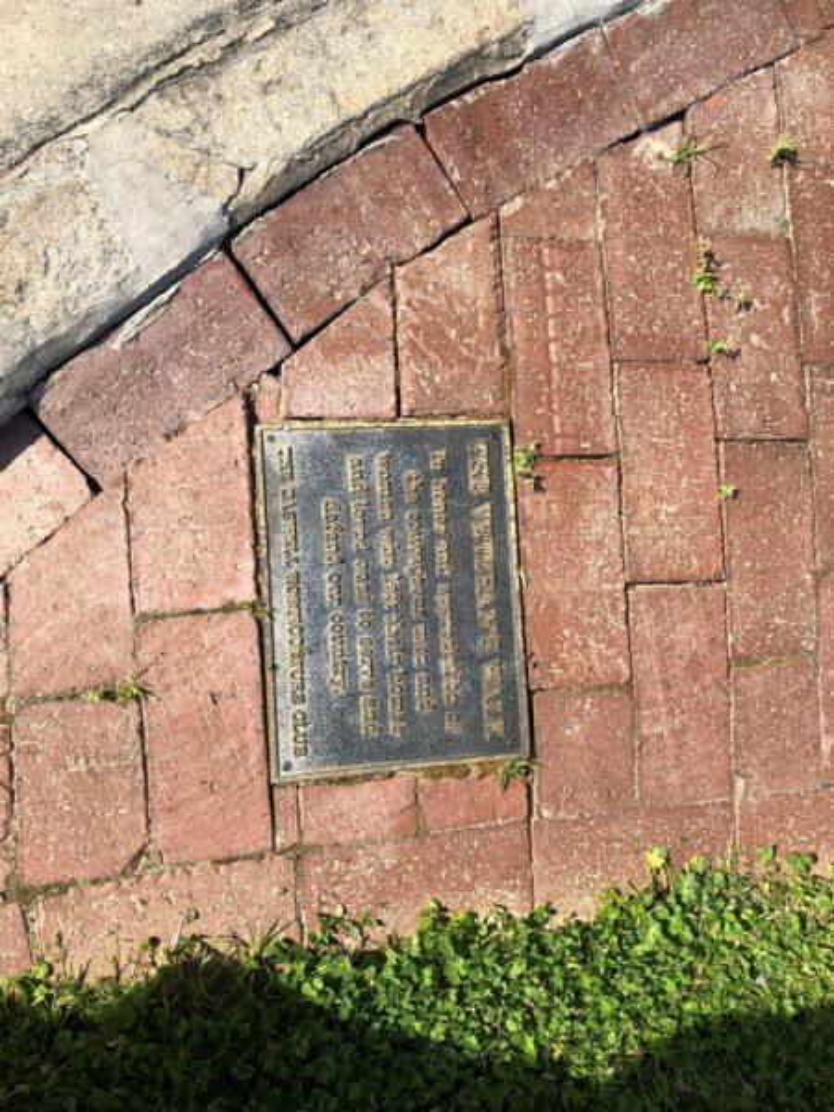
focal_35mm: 28
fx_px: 899
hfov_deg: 49.7
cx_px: 417
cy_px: 556
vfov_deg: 63.4
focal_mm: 3.99
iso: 20
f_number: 1.8
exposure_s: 1/1171
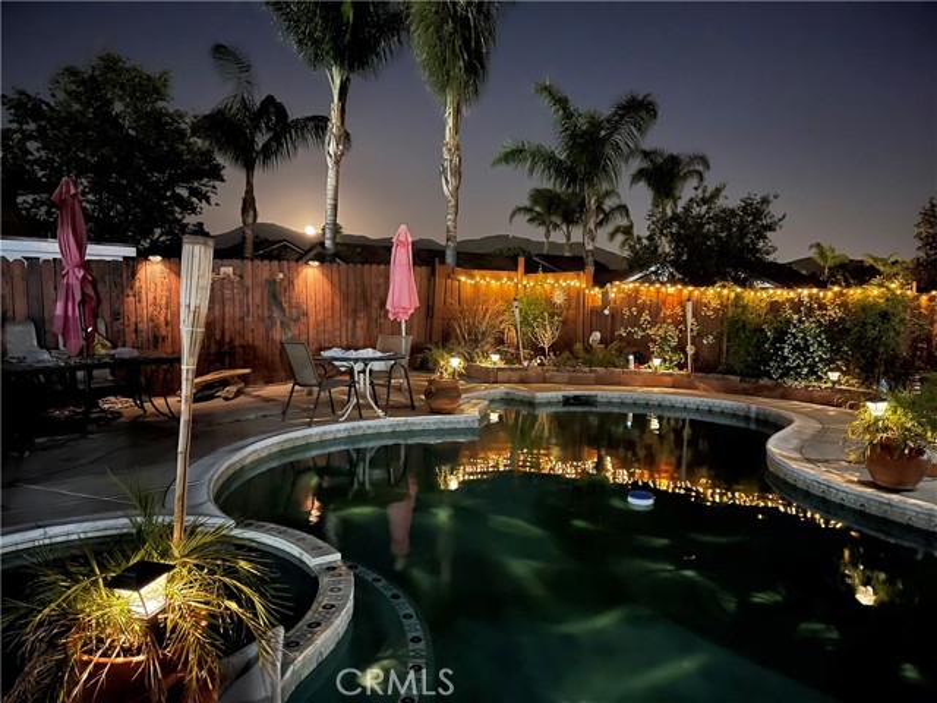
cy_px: 352
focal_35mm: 26
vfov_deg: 53.1
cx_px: 468
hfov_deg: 67.3
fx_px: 704
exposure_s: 1/9
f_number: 1.6
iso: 2500
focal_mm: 5.1
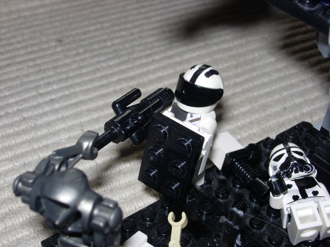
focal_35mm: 61
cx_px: 165
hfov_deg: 31.7
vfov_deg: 24.0
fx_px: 582
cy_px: 124
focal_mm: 12.7
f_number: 5.9
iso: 79
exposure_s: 1/64
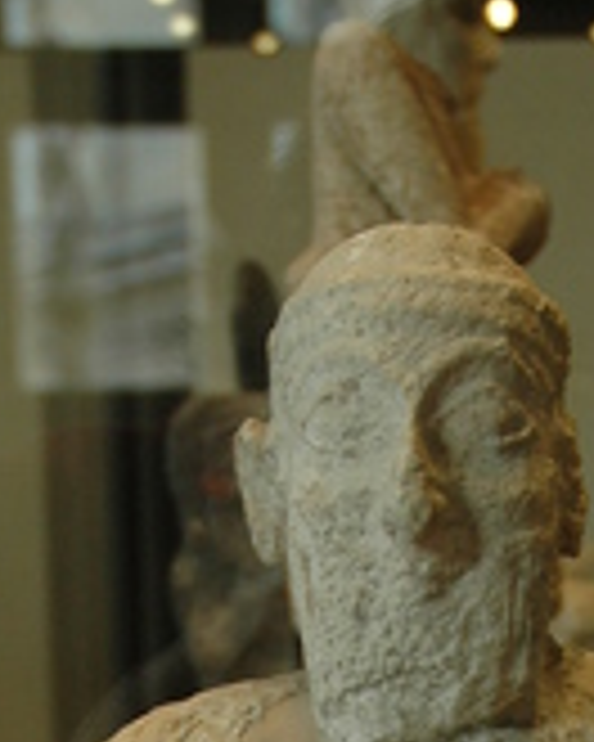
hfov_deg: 12.4
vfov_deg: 14.2
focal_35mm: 124
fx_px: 2725
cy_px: 1221
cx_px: 486
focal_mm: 22
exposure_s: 1/45
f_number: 3.8
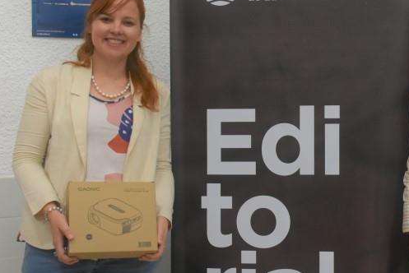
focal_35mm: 71
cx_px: 367
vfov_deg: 19.2
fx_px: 807
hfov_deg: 27.4
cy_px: 123
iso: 3200
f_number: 6.3
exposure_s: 1/160
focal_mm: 23
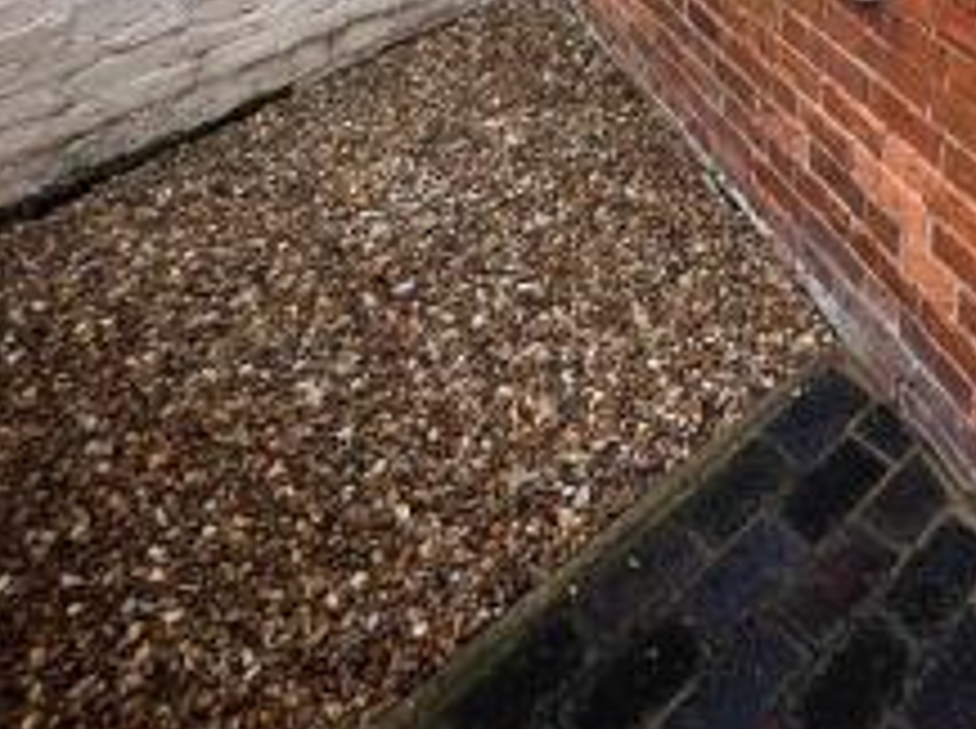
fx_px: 985
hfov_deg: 49.3
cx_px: 794
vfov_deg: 32.4
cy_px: -178
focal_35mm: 35
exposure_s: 1/266
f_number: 1.8
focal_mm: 1.57
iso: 32
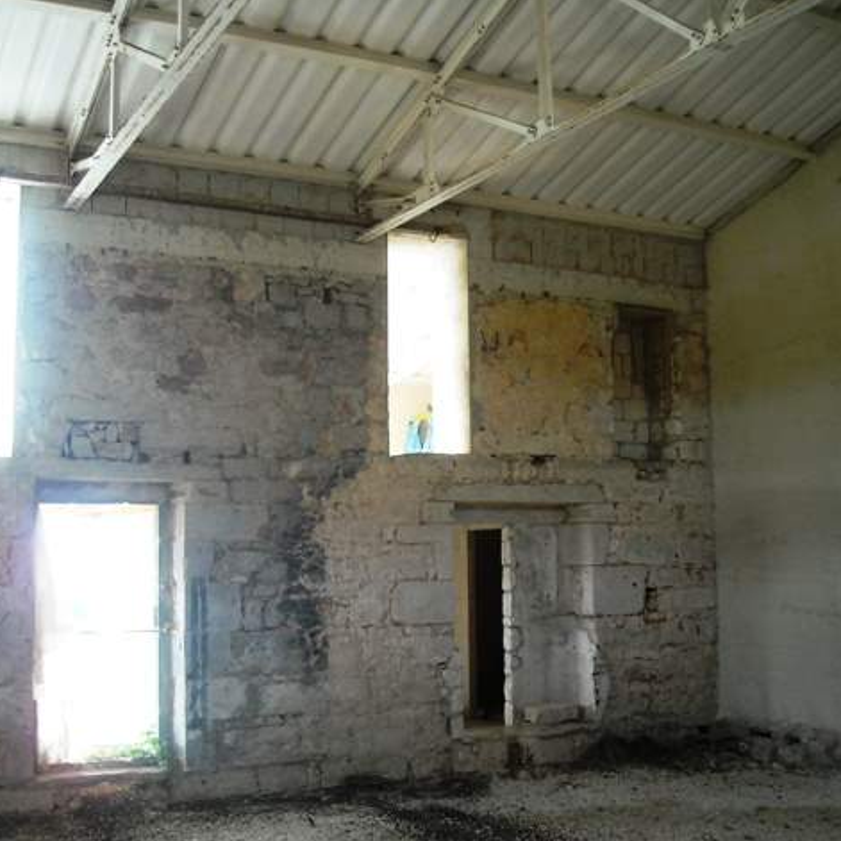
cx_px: 387
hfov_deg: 40.0
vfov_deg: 40.0
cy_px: 414
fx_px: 1154
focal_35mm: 42
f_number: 2.8
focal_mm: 5.7
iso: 191
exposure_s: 1/60
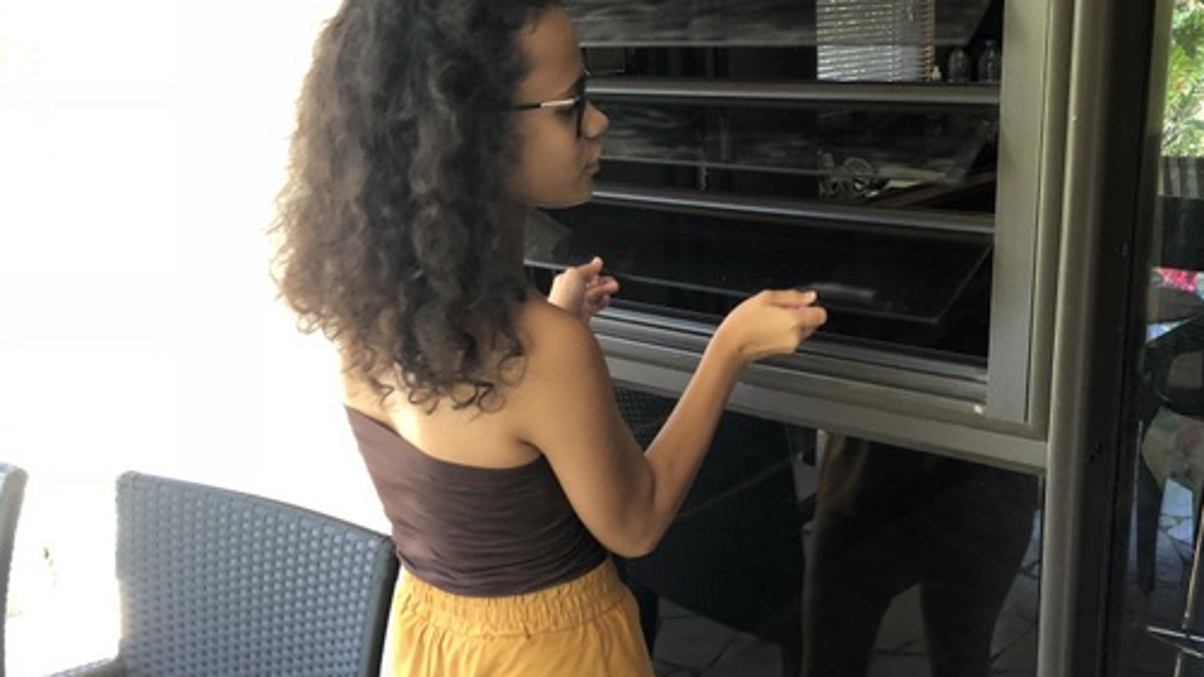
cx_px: 750
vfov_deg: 30.2
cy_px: 463
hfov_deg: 51.1
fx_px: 1245
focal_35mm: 39
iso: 40
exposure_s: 1/20
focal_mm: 3.99
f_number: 1.8
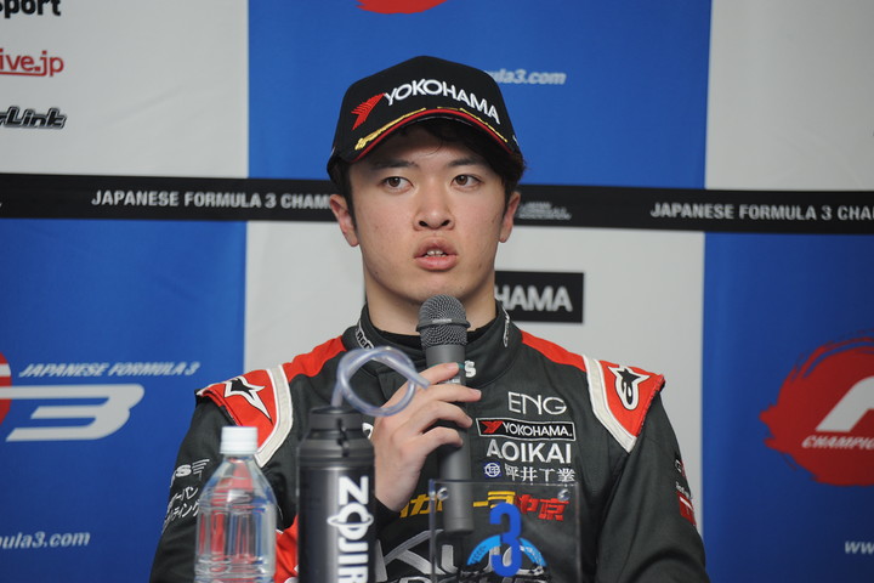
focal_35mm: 200
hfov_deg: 10.3
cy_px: 292
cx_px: 437
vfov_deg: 6.9
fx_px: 4855
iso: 800
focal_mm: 200
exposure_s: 1/250
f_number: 5.6
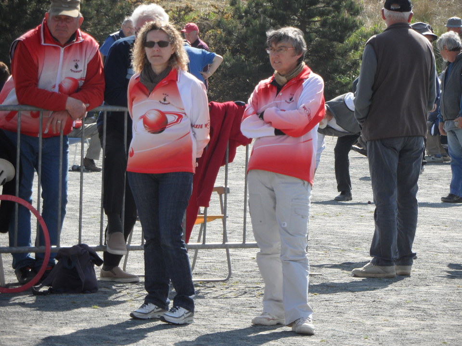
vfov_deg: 6.2
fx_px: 3203
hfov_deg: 8.2
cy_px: 173
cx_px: 231
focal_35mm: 240
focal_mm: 39.5
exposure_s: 1/250
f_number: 5
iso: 80
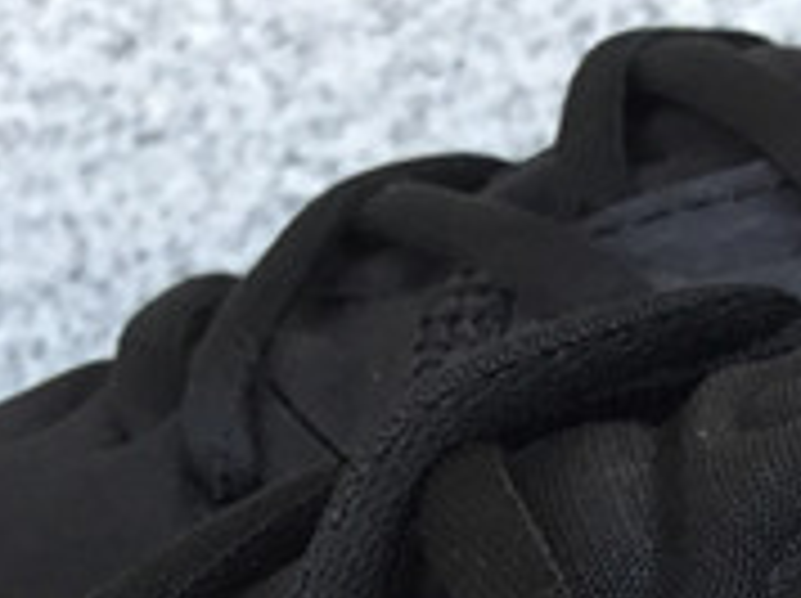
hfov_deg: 12.2
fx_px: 3628
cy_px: 1297
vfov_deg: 8.8
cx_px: 1030
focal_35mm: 157
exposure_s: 1/100
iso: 32
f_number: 2.4
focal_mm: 3.3
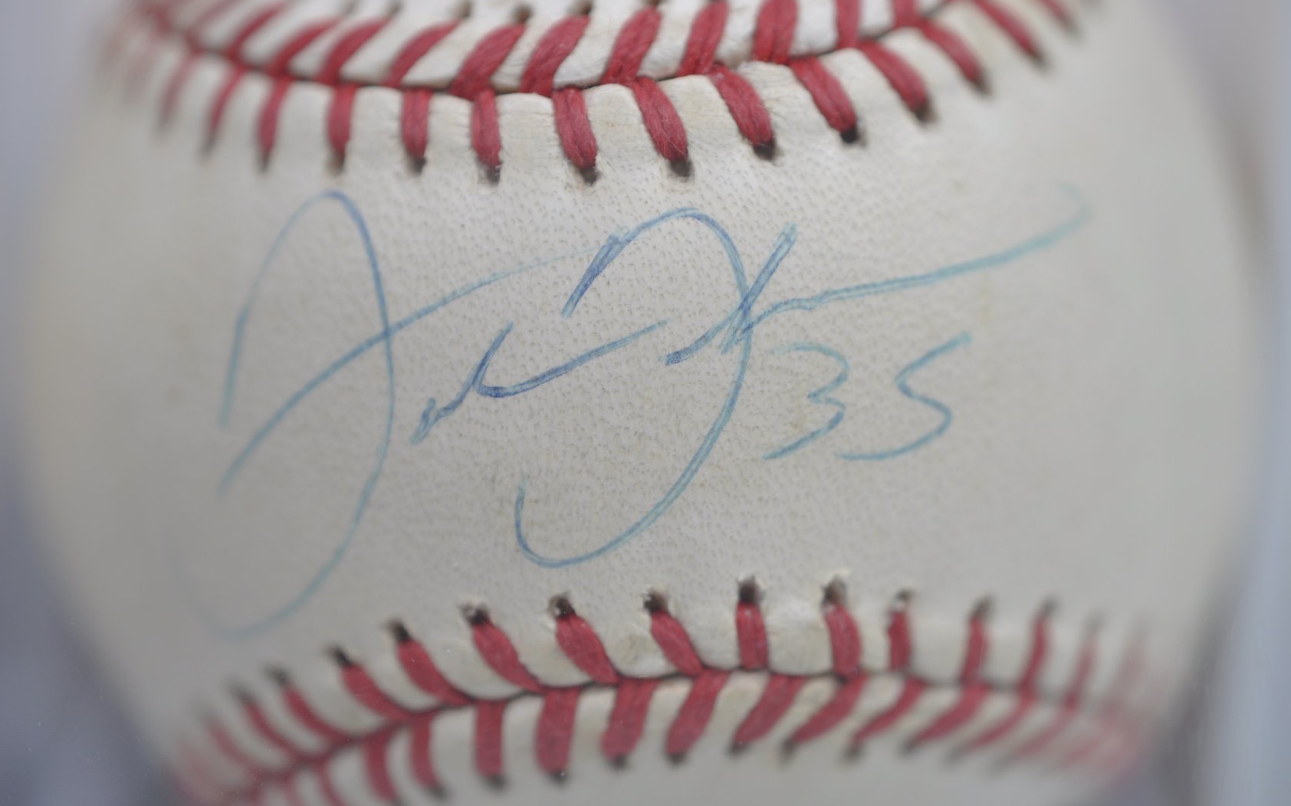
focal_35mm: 62
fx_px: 2181
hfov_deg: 33.0
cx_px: 650
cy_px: 383
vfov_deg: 20.9
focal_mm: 40
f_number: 4
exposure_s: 1/60
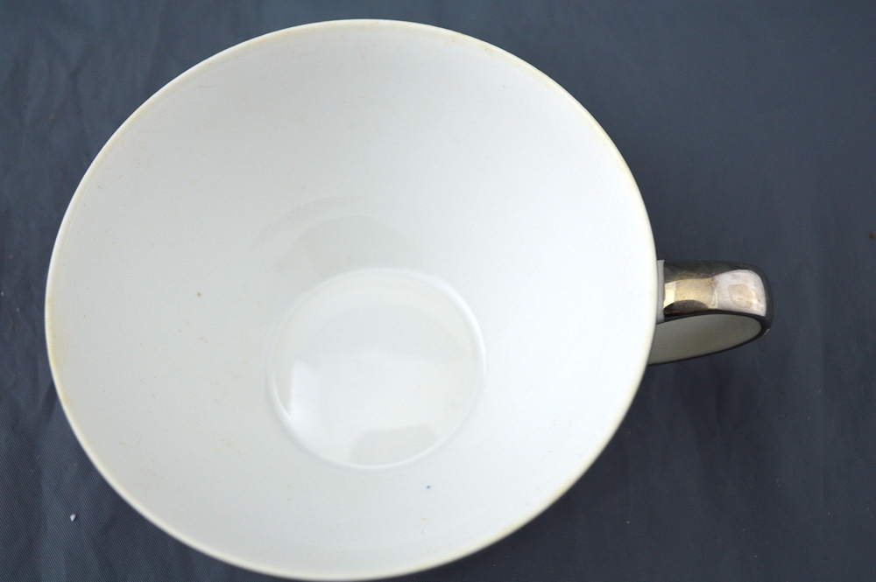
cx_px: 438
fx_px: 1313
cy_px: 291
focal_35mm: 54
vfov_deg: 25.0
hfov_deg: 36.9
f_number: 5.6
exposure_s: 1/125
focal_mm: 36
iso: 400
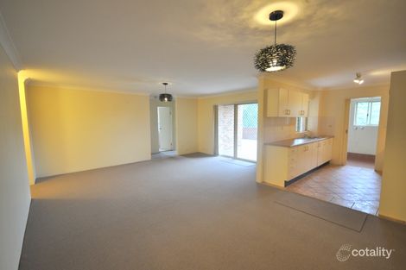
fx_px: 169
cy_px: 135
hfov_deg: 100.4
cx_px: 203
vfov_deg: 77.3
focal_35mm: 15
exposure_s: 1/25
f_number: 4
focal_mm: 10
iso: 640
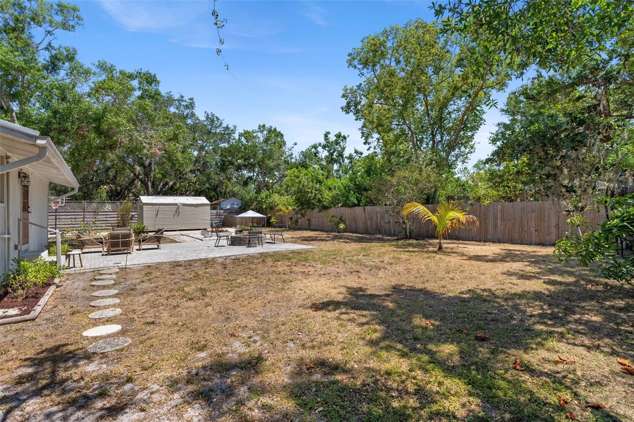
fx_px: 306
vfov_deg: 69.2
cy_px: 211
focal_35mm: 17
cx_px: 317
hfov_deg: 92.0
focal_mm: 11.6
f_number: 8
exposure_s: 1/250
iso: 100
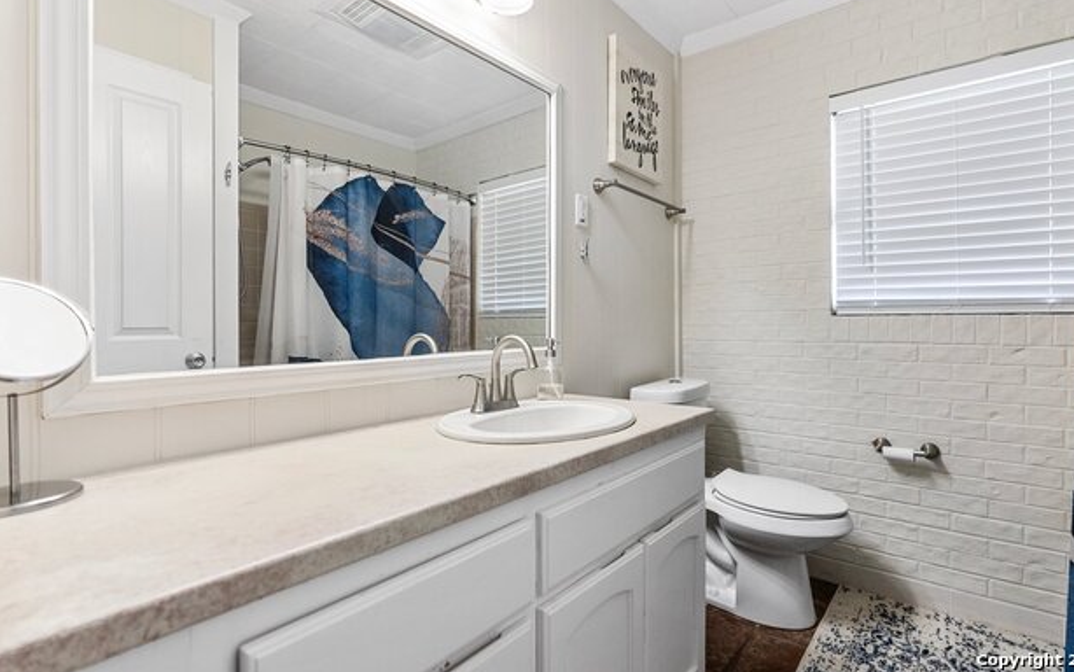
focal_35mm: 17
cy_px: 318
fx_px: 498
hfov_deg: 94.3
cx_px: 556
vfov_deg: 68.0
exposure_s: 1/160
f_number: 4
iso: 640
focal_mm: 16
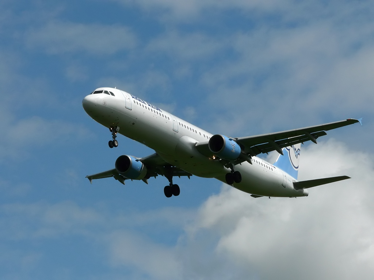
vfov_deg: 6.9
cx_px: 187
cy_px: 140
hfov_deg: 9.3
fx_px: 2311
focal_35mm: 214
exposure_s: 1/640
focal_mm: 35.2
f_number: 8
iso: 100
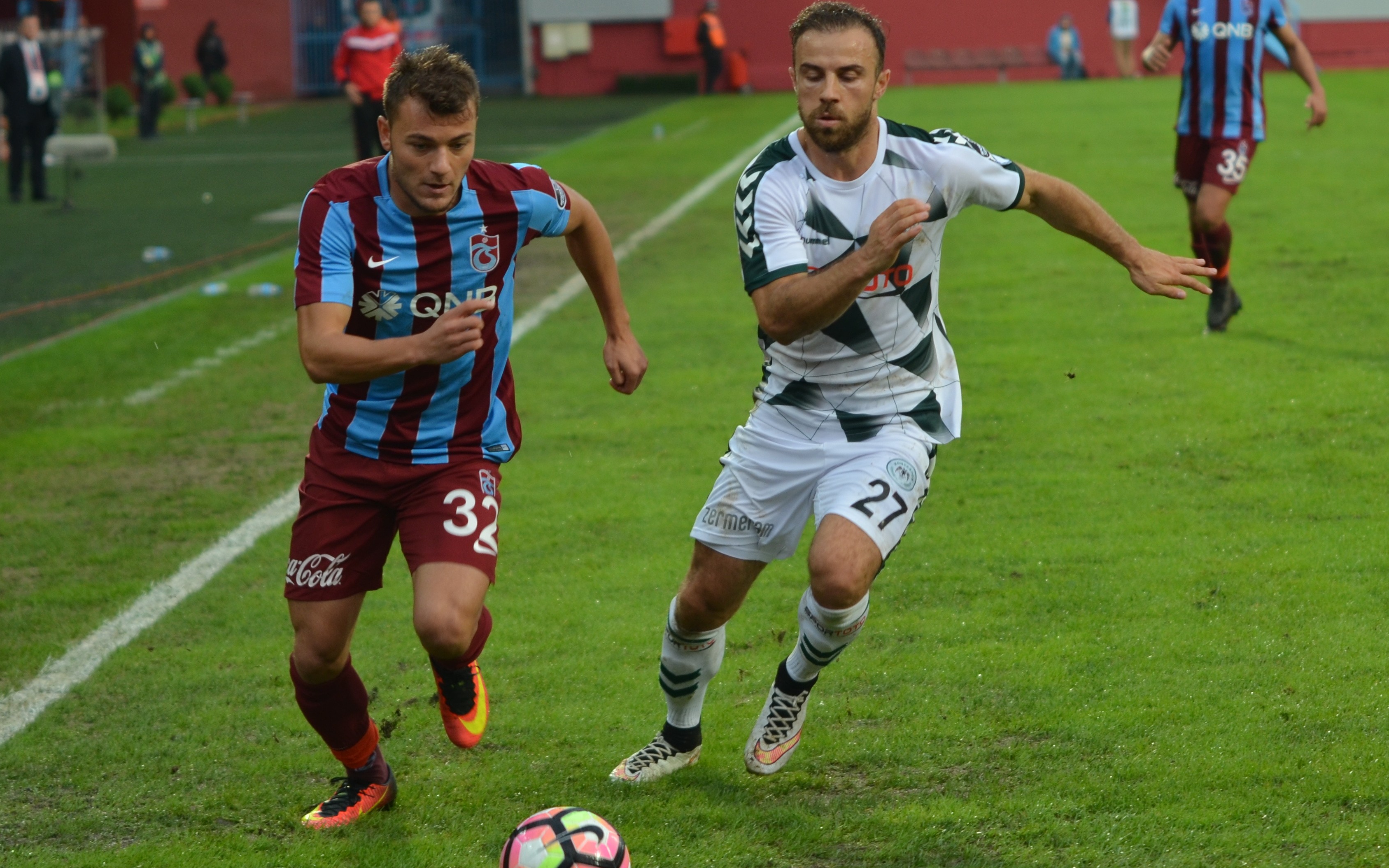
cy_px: 408
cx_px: 724
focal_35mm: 156
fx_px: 5906
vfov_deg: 8.4
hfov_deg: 13.4
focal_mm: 70
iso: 250
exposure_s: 1/500
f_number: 2.8
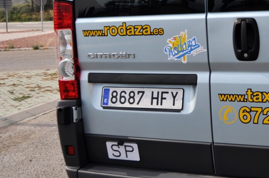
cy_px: 37
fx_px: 463
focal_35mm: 62
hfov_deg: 31.7
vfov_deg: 21.6
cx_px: 210
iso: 200
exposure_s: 1/2000
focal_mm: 24
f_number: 4
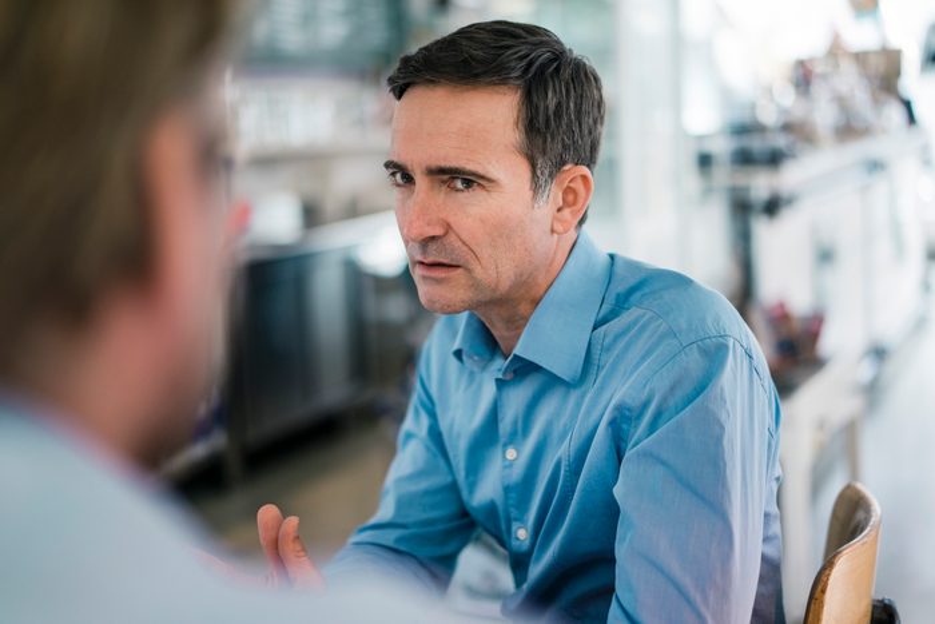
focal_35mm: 55
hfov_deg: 36.2
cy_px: 312
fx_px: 1429
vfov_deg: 24.6
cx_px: 468
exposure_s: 1/200
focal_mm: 55
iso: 200
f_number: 1.8
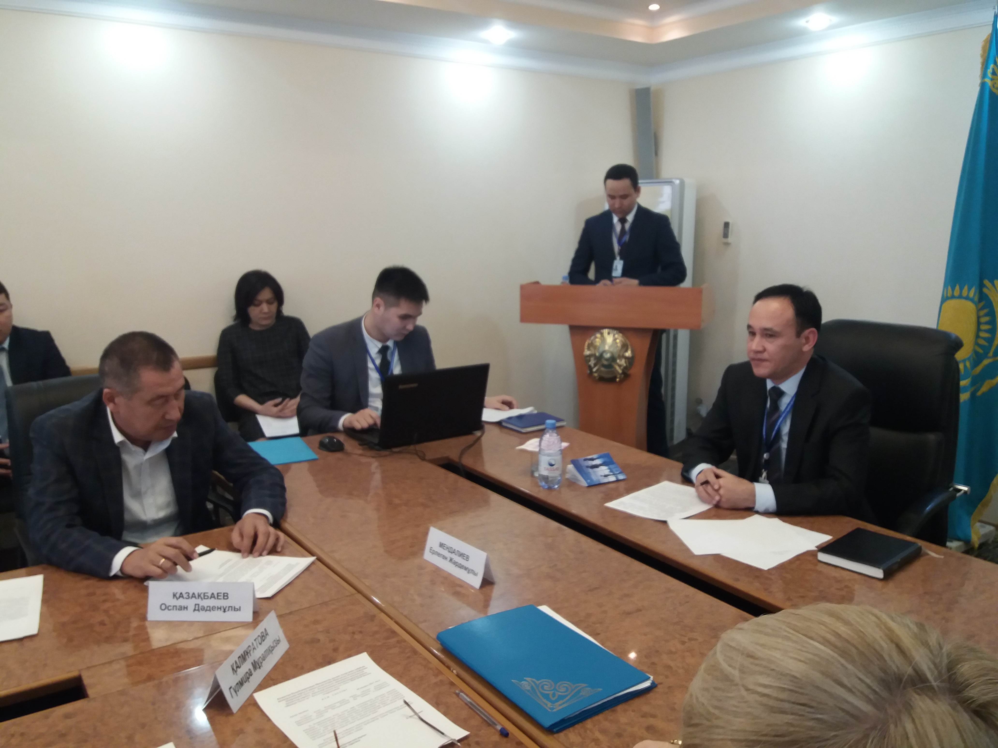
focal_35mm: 28
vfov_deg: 49.7
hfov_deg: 63.4
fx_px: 807
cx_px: 499
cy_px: 374
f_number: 1.9
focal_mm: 3.7
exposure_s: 1/33
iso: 125
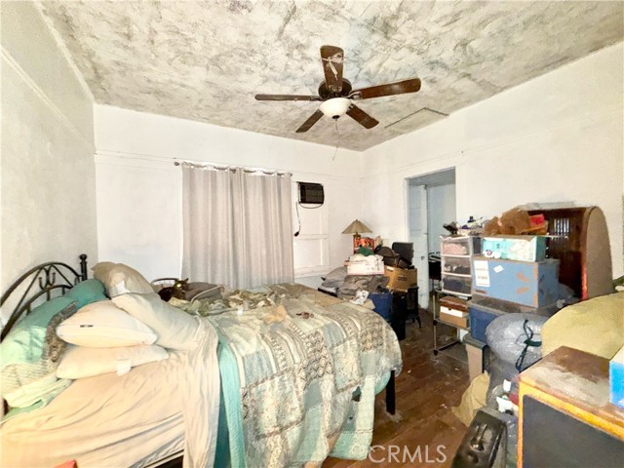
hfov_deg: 102.1
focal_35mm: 14
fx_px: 252
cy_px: 234
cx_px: 312
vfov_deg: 85.7
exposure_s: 1/30
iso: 400
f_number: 2.2
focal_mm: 2.22
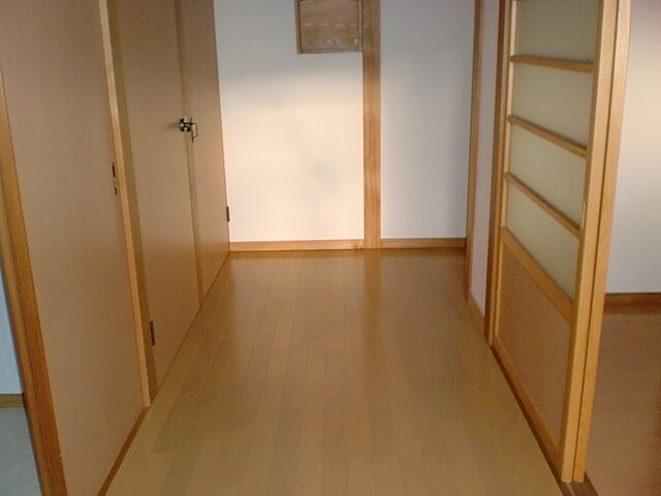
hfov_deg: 52.6
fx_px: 668
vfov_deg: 40.7
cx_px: 330
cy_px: 248
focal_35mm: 35
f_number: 3.1
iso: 400
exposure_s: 1/60
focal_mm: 6.3
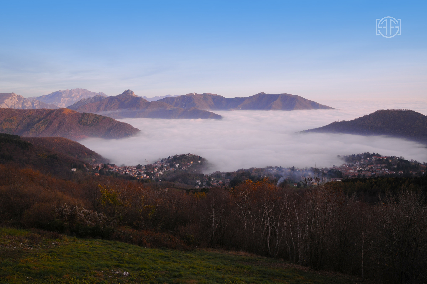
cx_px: 214
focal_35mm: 24
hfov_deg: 73.8
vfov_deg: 53.0
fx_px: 284
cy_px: 142
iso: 200
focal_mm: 16
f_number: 9
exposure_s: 1/80
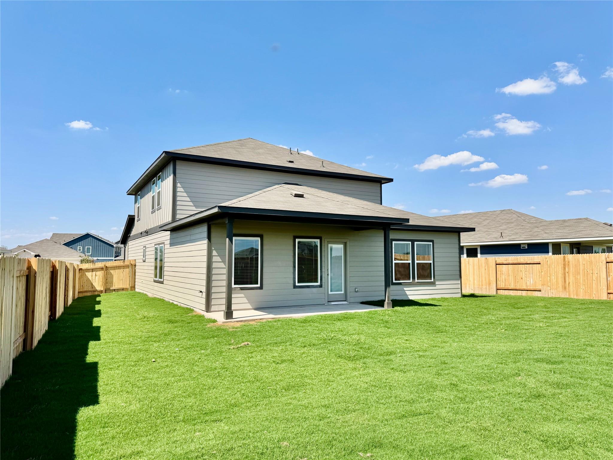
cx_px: 306
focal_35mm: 24
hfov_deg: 71.6
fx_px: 425
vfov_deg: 56.8
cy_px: 230
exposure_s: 1/4950
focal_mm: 6.76
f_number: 1.78
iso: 80
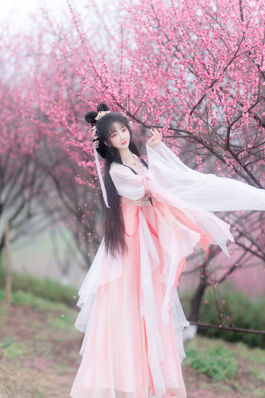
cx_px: 132
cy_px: 199
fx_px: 938
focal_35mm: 85
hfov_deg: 16.1
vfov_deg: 23.9
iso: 250
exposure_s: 1/800
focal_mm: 85
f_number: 1.4
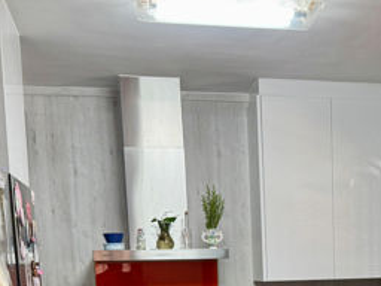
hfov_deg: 28.7
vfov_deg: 20.7
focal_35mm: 66
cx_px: 309
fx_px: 726
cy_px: 346
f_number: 1.78
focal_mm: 6.76
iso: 160
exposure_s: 1/50
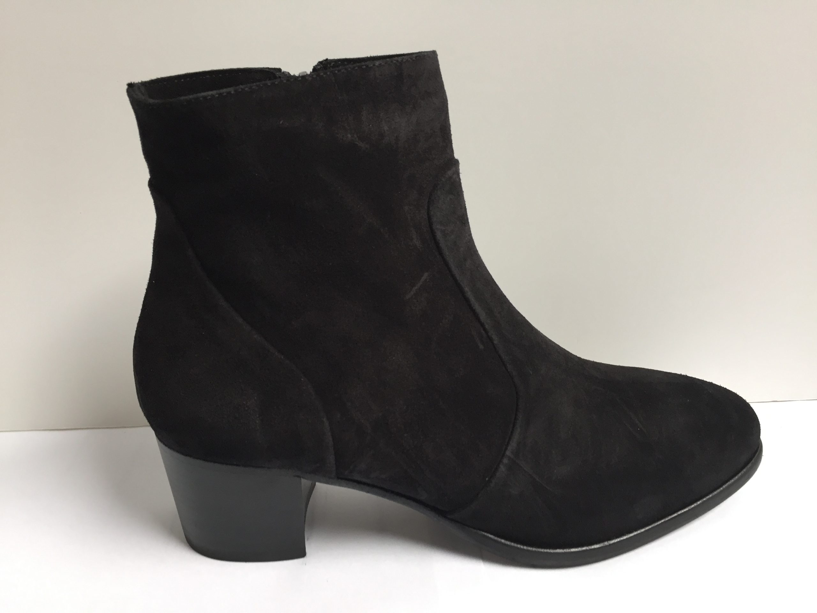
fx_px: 684
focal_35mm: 29
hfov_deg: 61.7
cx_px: 408
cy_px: 306
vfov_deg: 48.2
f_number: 2.2
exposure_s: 1/33
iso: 40
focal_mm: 4.15
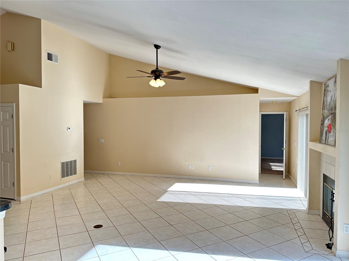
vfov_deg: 56.8
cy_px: 130
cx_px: 174
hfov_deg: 71.6
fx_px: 242
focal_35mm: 24
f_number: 1.78
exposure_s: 1/190
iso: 80
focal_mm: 6.86
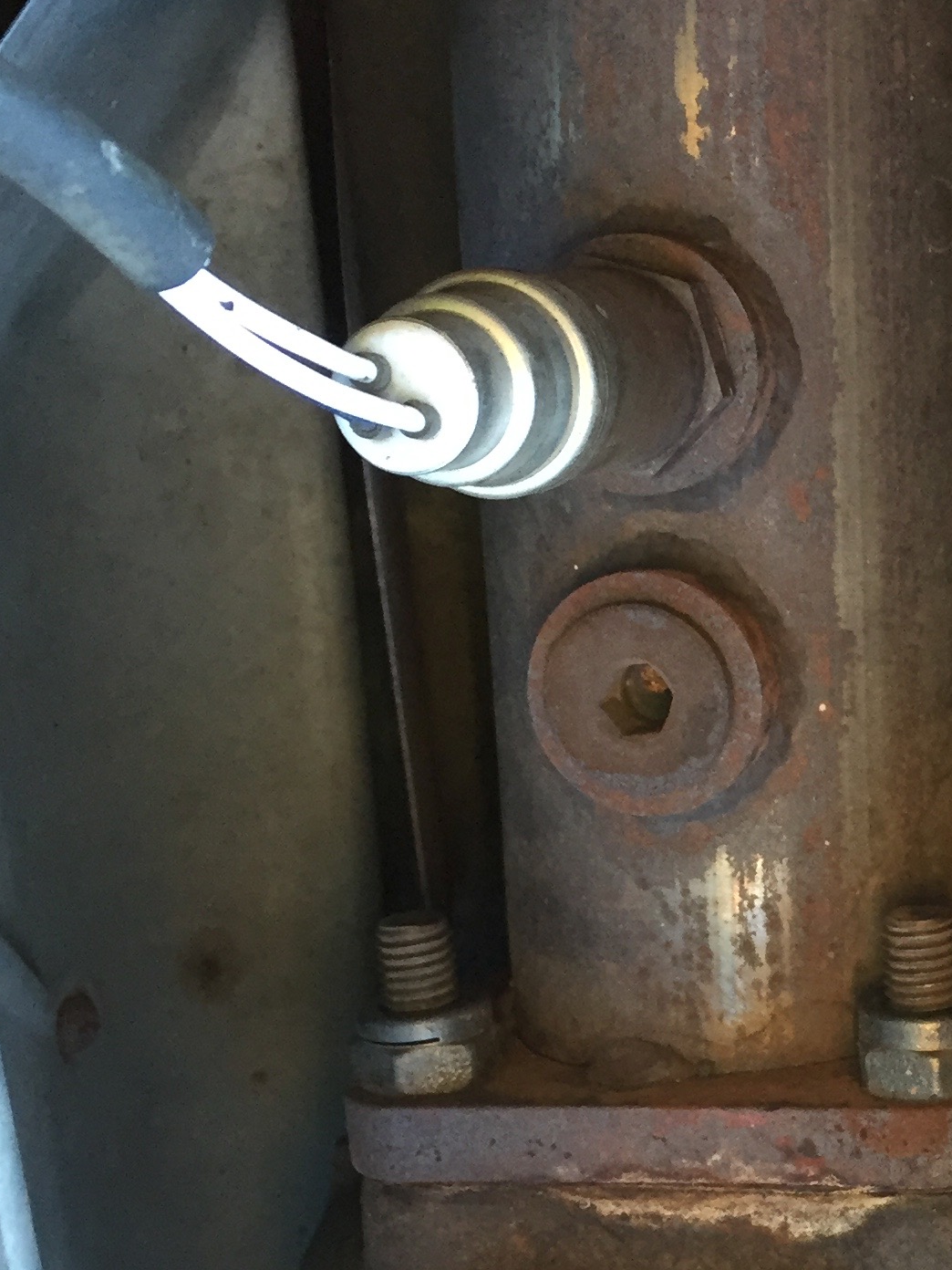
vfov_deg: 28.3
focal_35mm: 68
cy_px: 905
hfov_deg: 20.8
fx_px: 2493
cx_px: 992
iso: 125
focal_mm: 4.15
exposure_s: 1/30
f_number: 2.2
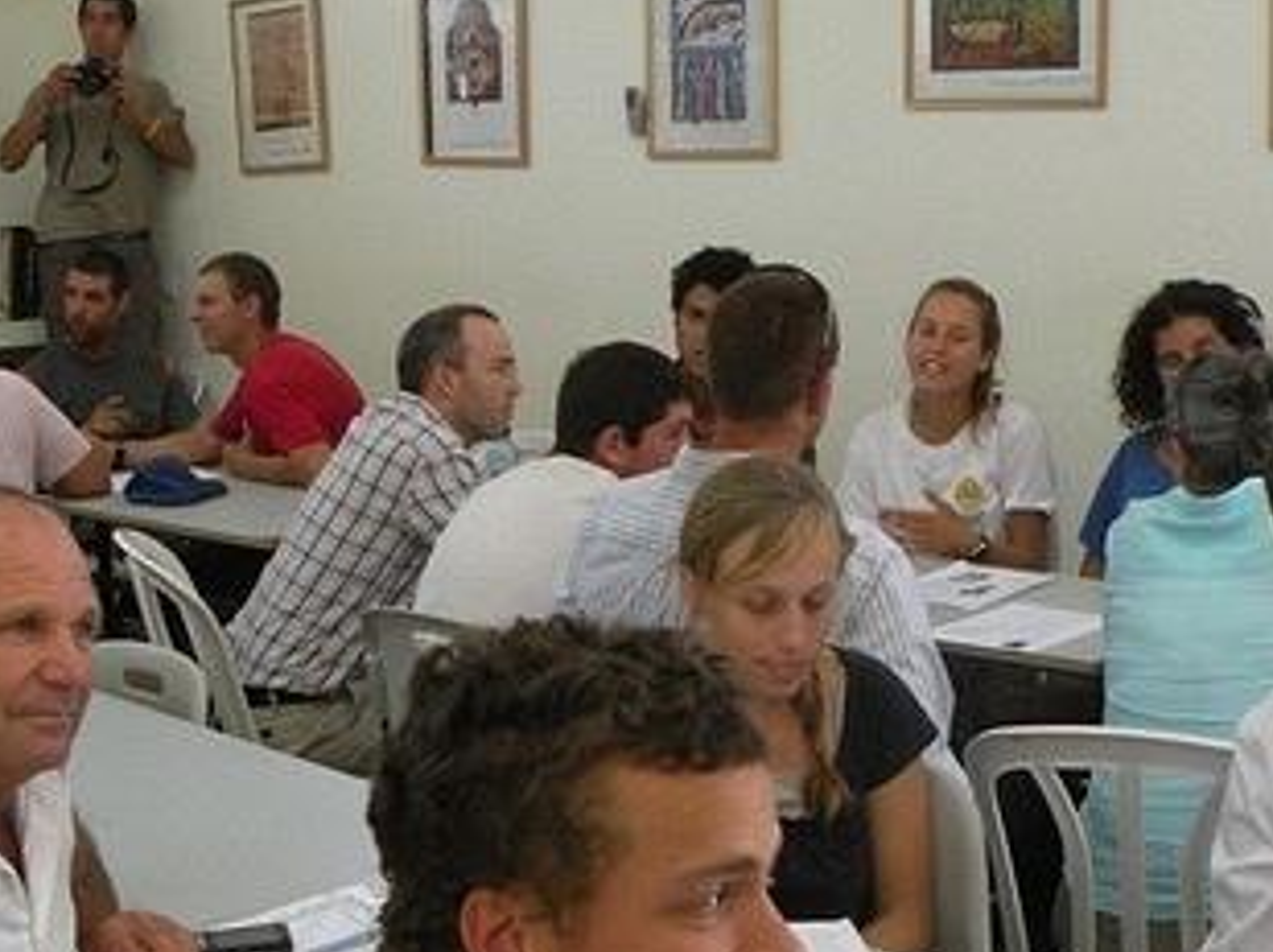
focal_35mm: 56
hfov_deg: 34.3
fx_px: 2057
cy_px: 581
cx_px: 750
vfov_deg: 26.0
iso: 214
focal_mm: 4.7
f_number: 2.8
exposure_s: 1/60
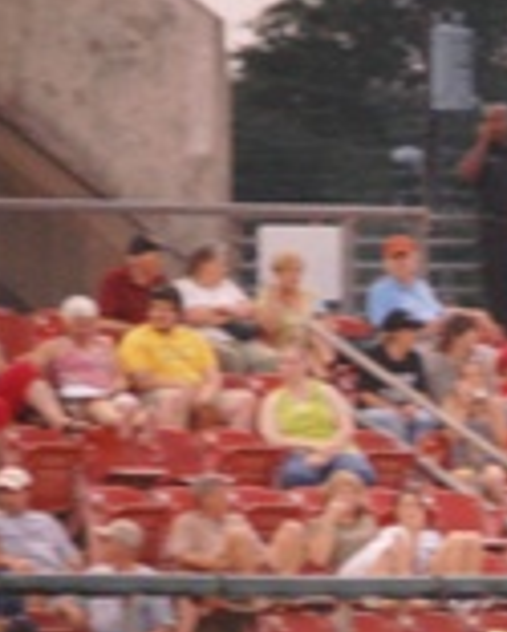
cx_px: 625
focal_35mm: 809
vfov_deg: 2.4
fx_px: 15159
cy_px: 579
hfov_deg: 1.9
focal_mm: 200
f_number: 5.6
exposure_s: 1/60
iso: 1600
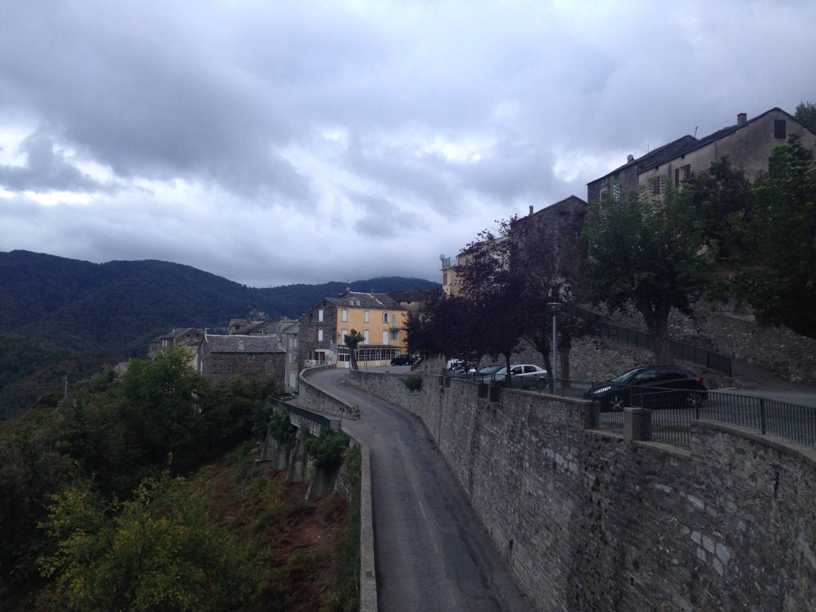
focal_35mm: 33
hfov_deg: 55.4
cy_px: 306
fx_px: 778
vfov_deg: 42.9
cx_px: 408
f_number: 2.4
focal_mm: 4.12
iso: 50
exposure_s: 1/30
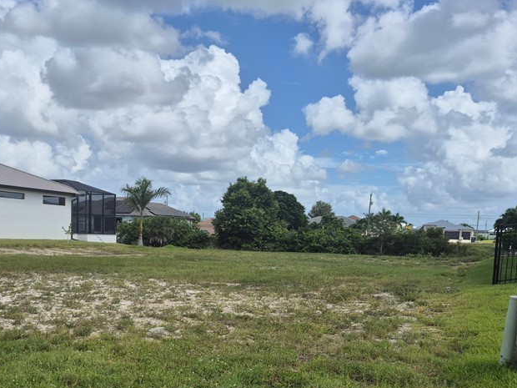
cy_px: 293
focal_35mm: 38
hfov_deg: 47.9
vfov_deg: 36.8
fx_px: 568
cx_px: 161
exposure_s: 1/3000
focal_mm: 5.4
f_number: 1.8
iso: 25
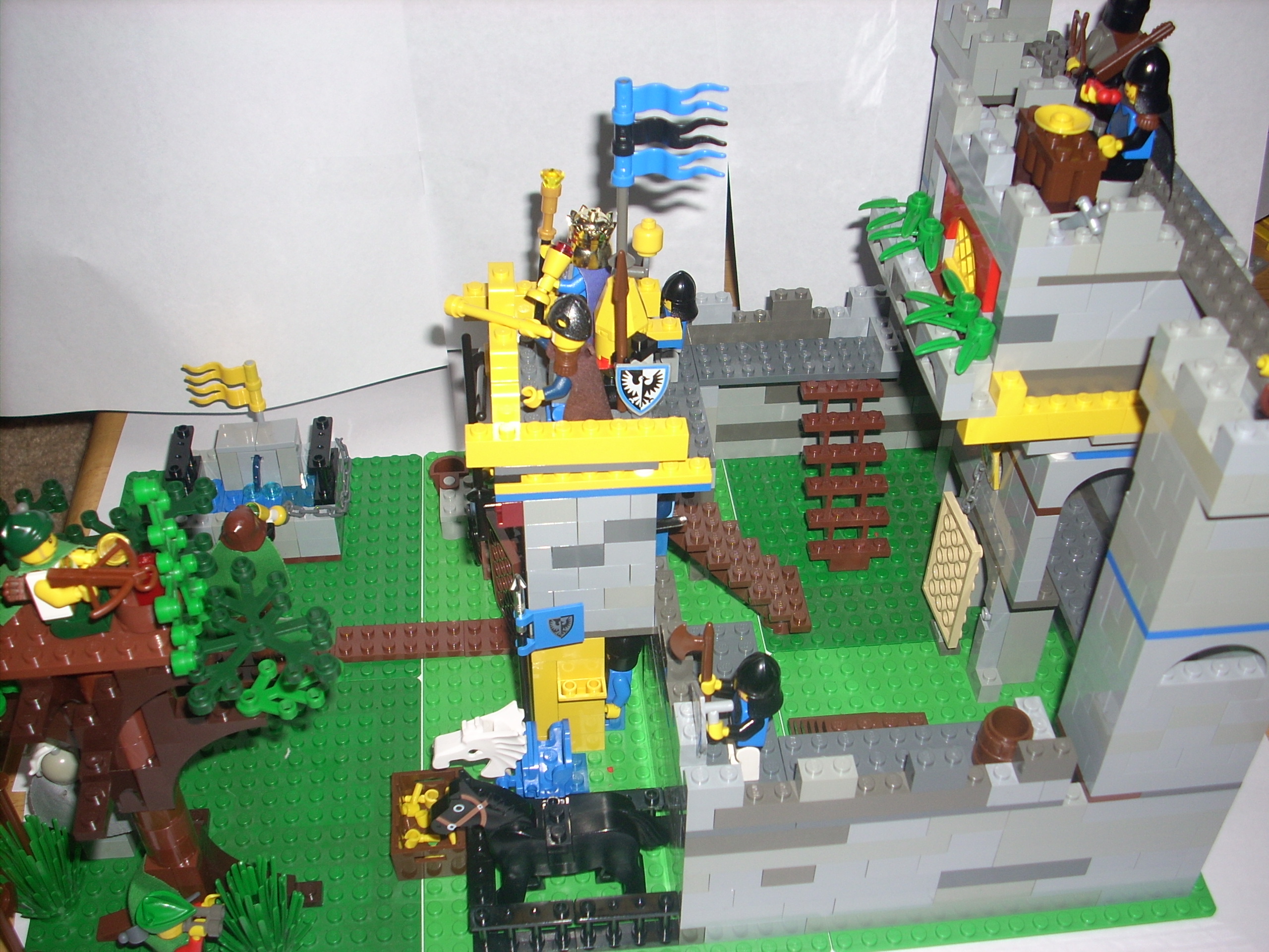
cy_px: 476
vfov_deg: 38.7
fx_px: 1356
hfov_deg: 50.1
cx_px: 634
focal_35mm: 37
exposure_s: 1/60
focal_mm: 6.2
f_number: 2.8
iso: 64
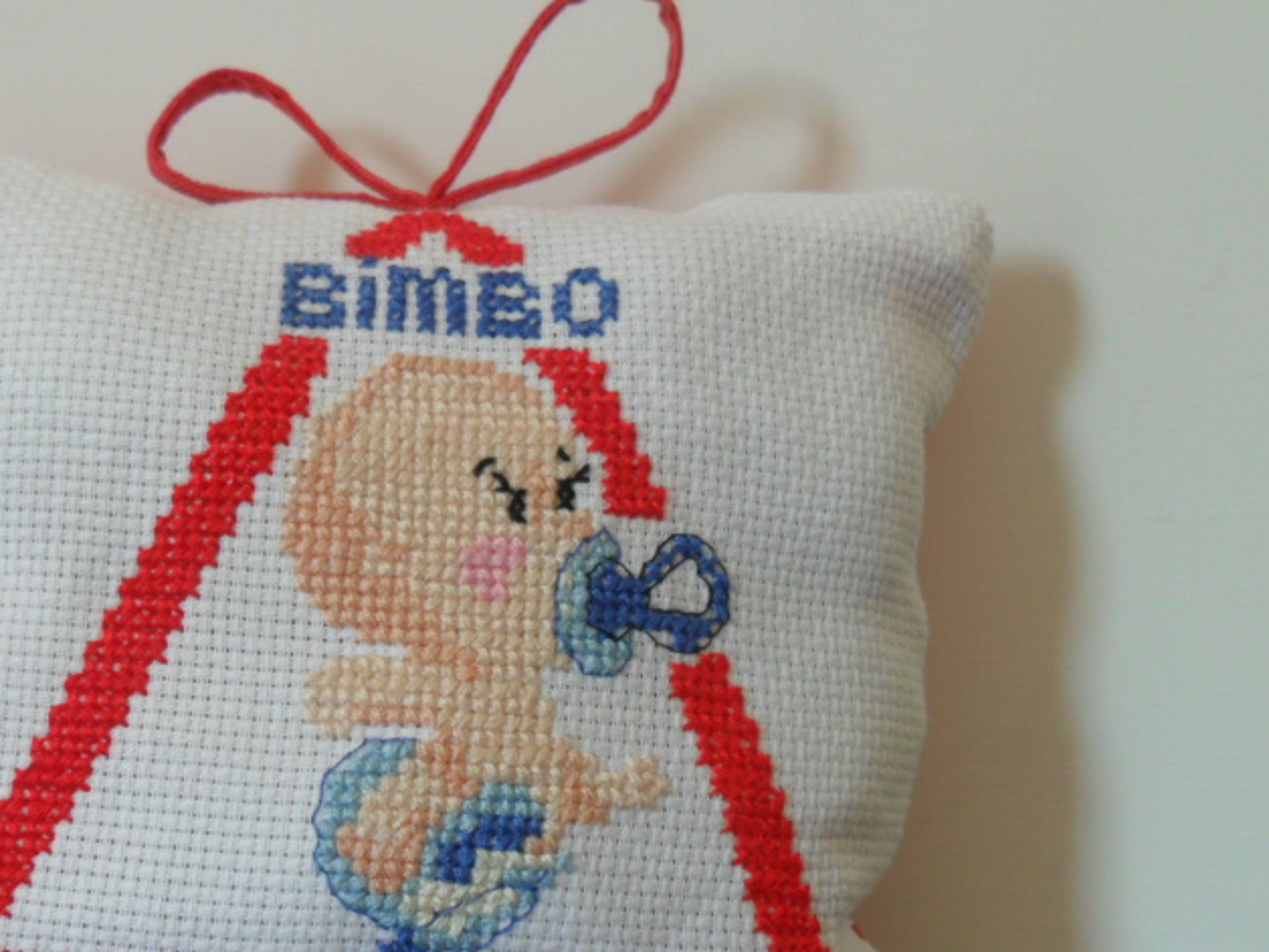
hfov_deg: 42.0
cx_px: 356
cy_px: 578
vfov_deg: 32.8
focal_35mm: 44
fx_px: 1613
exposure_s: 1/45
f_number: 3.5
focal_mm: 4.9
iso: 100
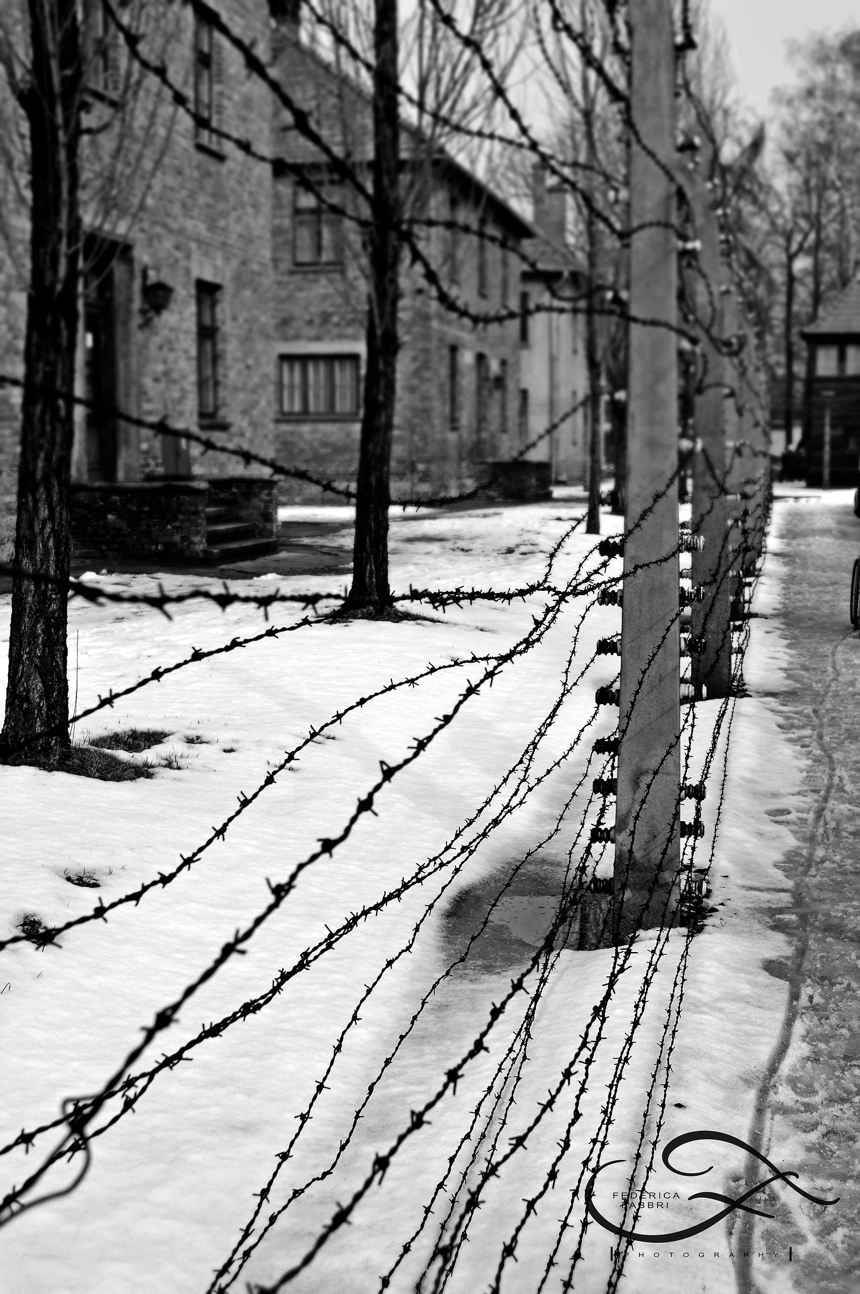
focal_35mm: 48
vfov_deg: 41.2
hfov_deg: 28.0
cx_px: 430
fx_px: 1724
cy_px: 647
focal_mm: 32
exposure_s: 1/200
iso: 100
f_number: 7.1
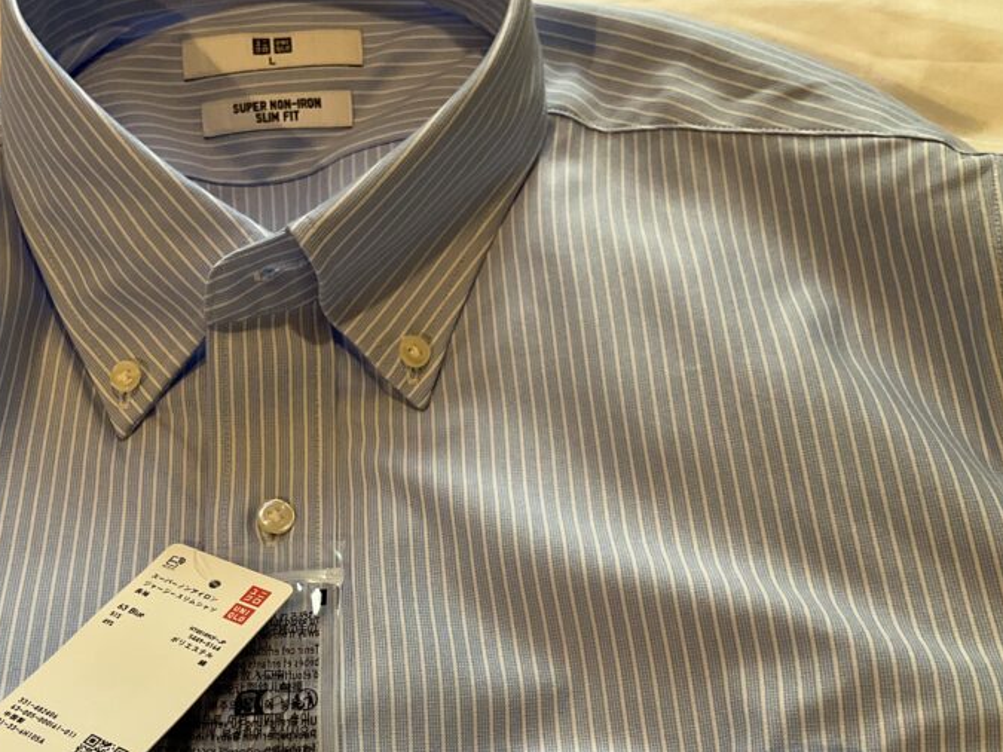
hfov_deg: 42.5
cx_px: 358
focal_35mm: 44
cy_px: 544
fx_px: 1275
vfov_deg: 32.4
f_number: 1.8
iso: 64
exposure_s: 1/50
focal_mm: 3
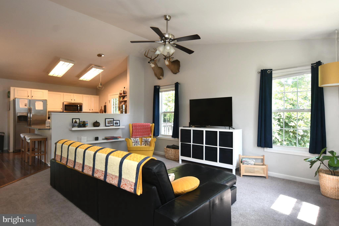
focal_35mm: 19
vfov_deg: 64.5
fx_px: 179
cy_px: 113
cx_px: 170
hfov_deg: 86.9
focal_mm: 13
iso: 200
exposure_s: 1/100
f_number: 5
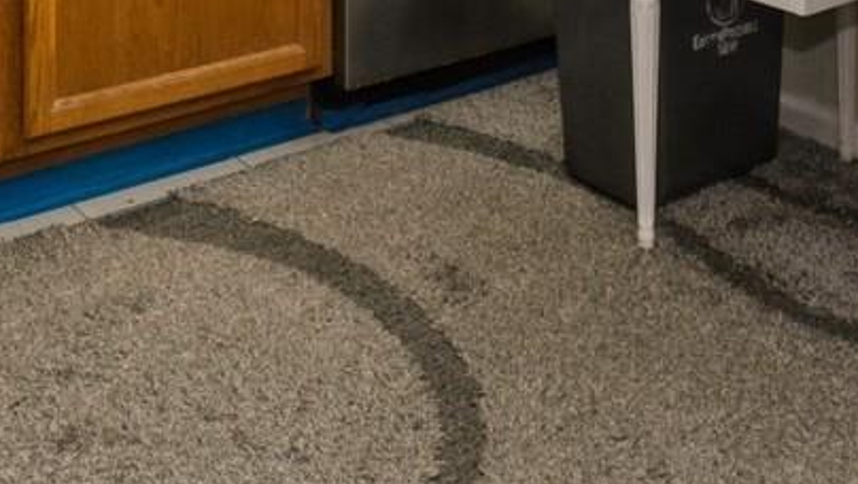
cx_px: 510
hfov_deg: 35.9
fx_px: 1321
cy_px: -499
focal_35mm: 58
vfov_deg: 16.0
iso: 400
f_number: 11
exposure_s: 1/30
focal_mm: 14
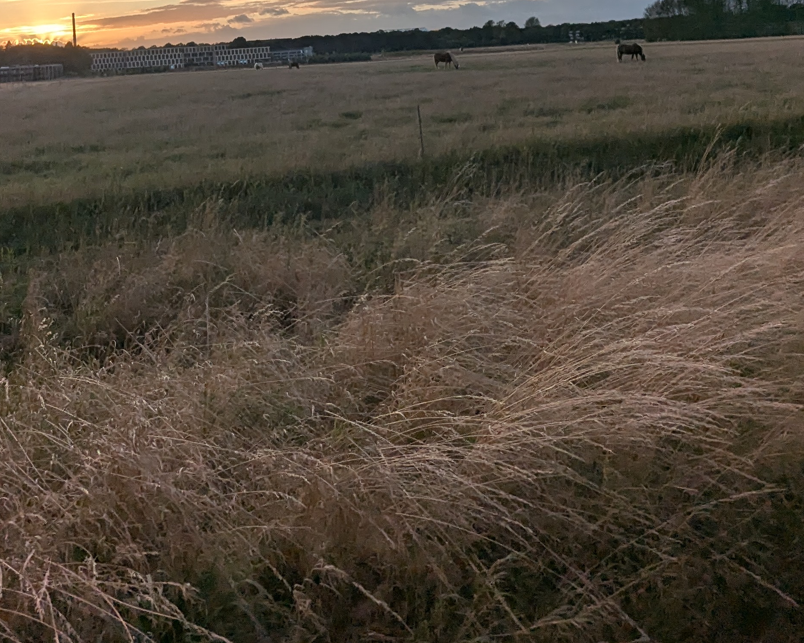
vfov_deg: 39.0
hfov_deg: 52.5
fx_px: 809
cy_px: 20
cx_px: 321
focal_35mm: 34
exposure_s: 1/684
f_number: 2.2
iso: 35
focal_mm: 2.35
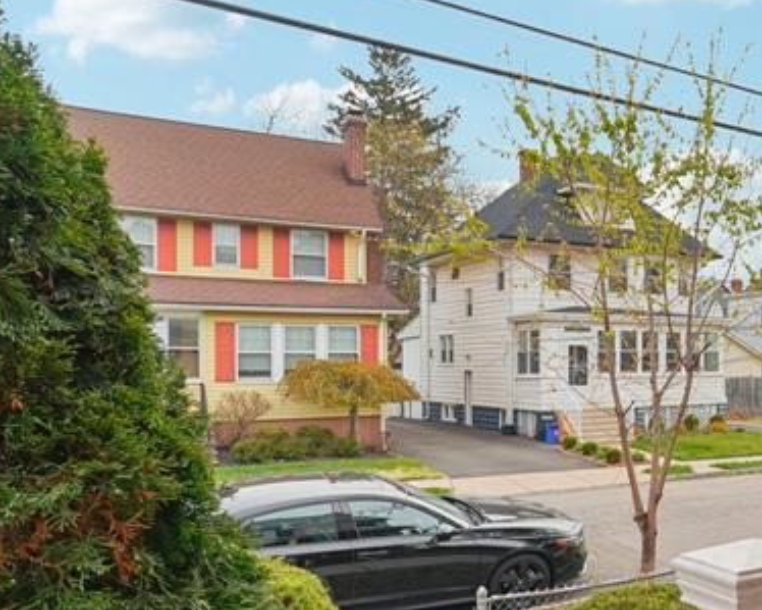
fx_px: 812
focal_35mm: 36
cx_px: 892
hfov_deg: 38.6
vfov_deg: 40.9
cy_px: 379
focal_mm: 14
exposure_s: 1/320
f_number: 8
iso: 400
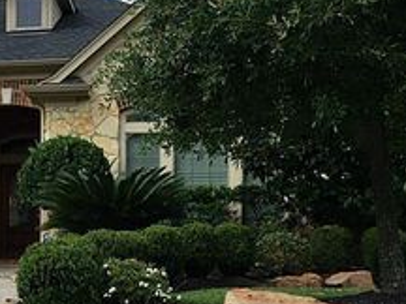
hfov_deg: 27.8
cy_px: 219
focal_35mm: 67
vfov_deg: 21.8
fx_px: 786
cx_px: 32
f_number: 2.2
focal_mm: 4.15
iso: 32
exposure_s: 1/1364
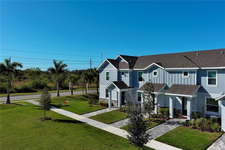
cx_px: 112
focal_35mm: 29
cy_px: 75
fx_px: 181
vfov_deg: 44.9
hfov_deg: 63.7
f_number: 9
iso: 100
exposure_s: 1/400
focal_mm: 10.57
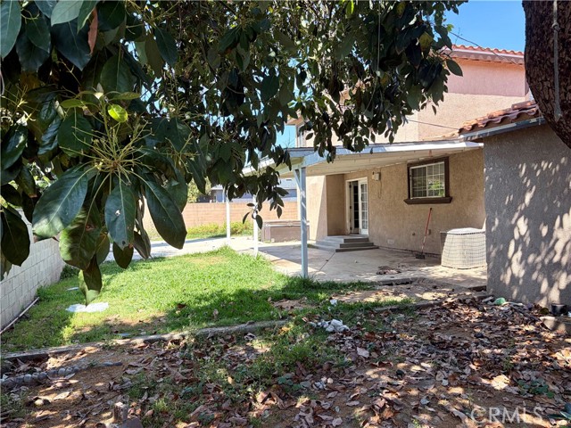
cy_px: 214
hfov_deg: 67.3
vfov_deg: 53.1
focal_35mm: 26
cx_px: 286
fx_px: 429
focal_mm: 5.96
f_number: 1.6
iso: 64
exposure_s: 1/791
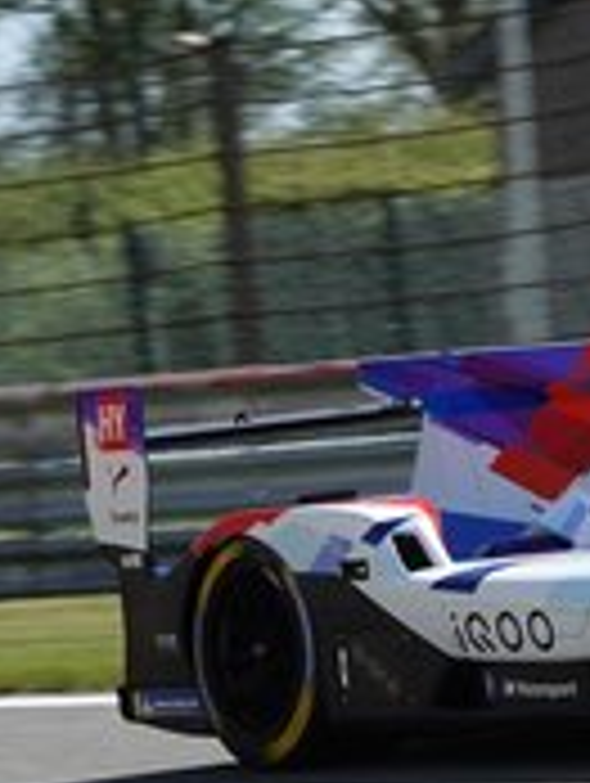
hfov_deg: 3.2
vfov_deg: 4.3
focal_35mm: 457
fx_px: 10360
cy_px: 662
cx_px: 968
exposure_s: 1/800
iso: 100
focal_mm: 67.46
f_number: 4.5
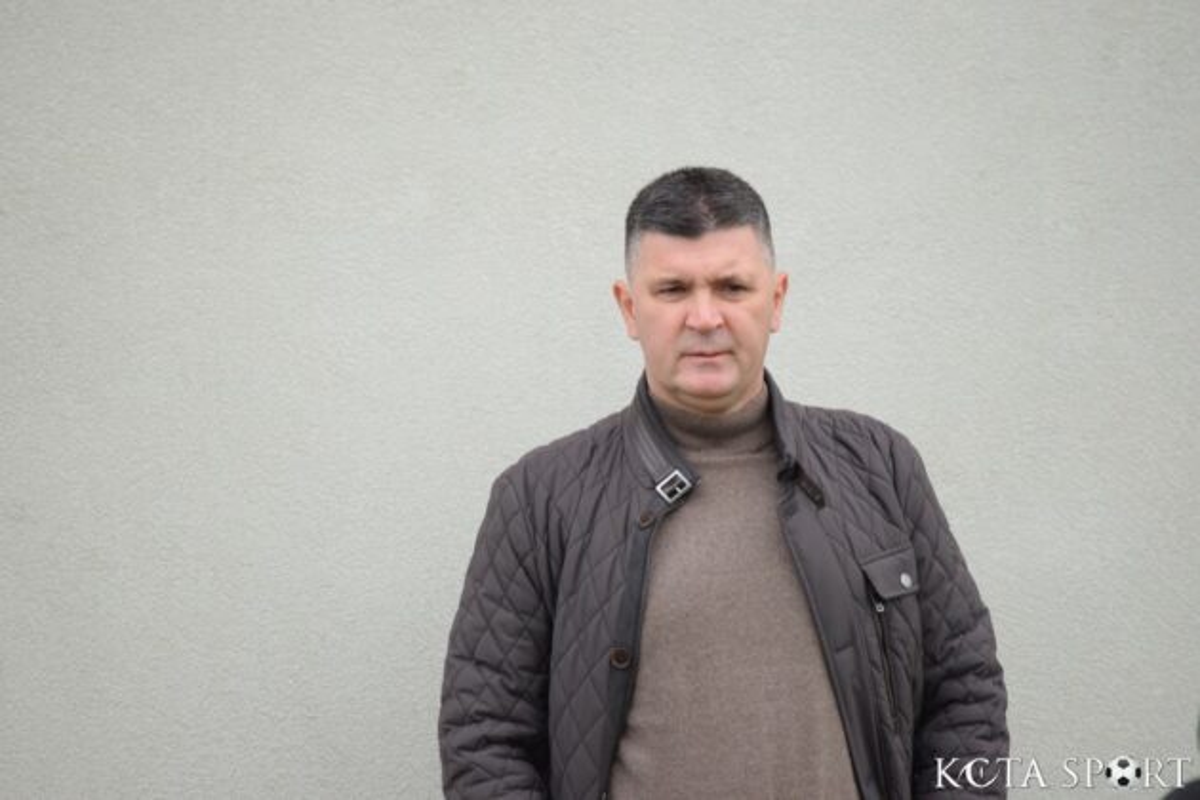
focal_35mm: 360
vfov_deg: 3.8
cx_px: 600
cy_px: 400
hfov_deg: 5.7
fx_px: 11999
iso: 1600
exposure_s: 1/800
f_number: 5.3
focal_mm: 240
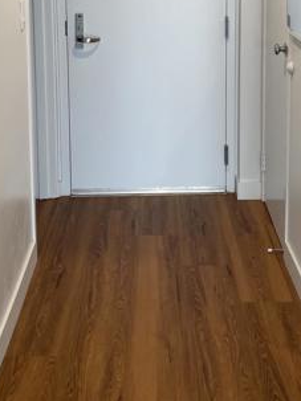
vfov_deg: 32.8
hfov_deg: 26.5
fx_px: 638
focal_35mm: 55
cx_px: 174
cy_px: 24
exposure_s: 1/120
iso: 80
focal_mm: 4.2
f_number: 1.6
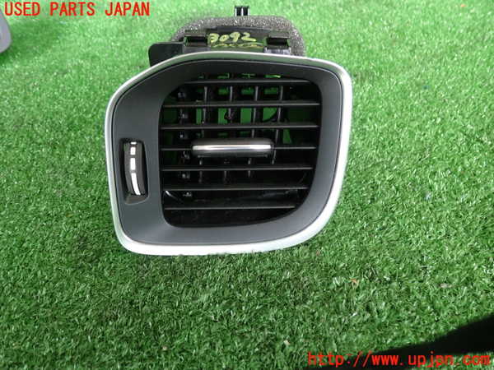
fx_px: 428
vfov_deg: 46.8
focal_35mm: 30
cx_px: 247
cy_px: 185
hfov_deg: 60.0
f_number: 2.3
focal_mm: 5.4
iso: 200
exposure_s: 1/60
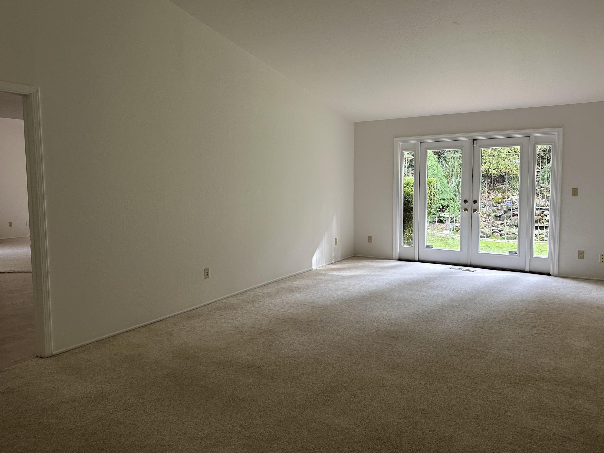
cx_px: 306
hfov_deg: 67.3
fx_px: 454
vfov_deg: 53.0
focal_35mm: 26
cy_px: 214
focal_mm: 6.86
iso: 160
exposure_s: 1/120
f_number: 1.78
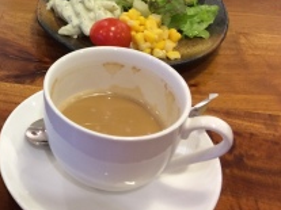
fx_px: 568
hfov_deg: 25.9
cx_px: -19
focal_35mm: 70
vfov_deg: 20.8
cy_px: 49
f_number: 2.2
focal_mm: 4.15
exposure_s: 1/30
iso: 50
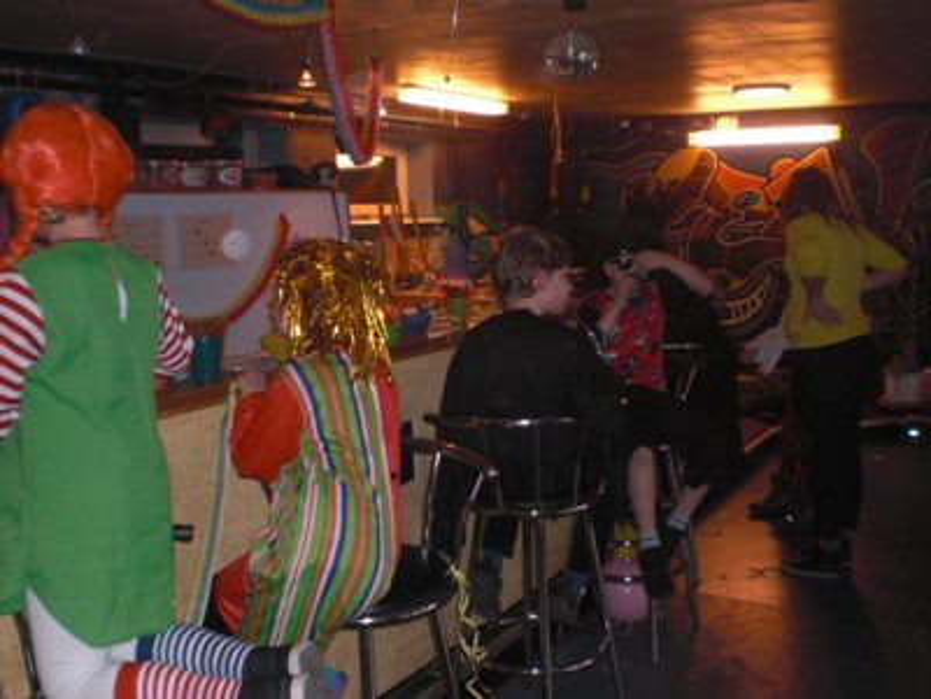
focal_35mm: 38
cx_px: 466
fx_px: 1022
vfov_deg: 37.7
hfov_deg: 49.0
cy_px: 350
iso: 200
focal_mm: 6.3
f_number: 3.1
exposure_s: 1/30
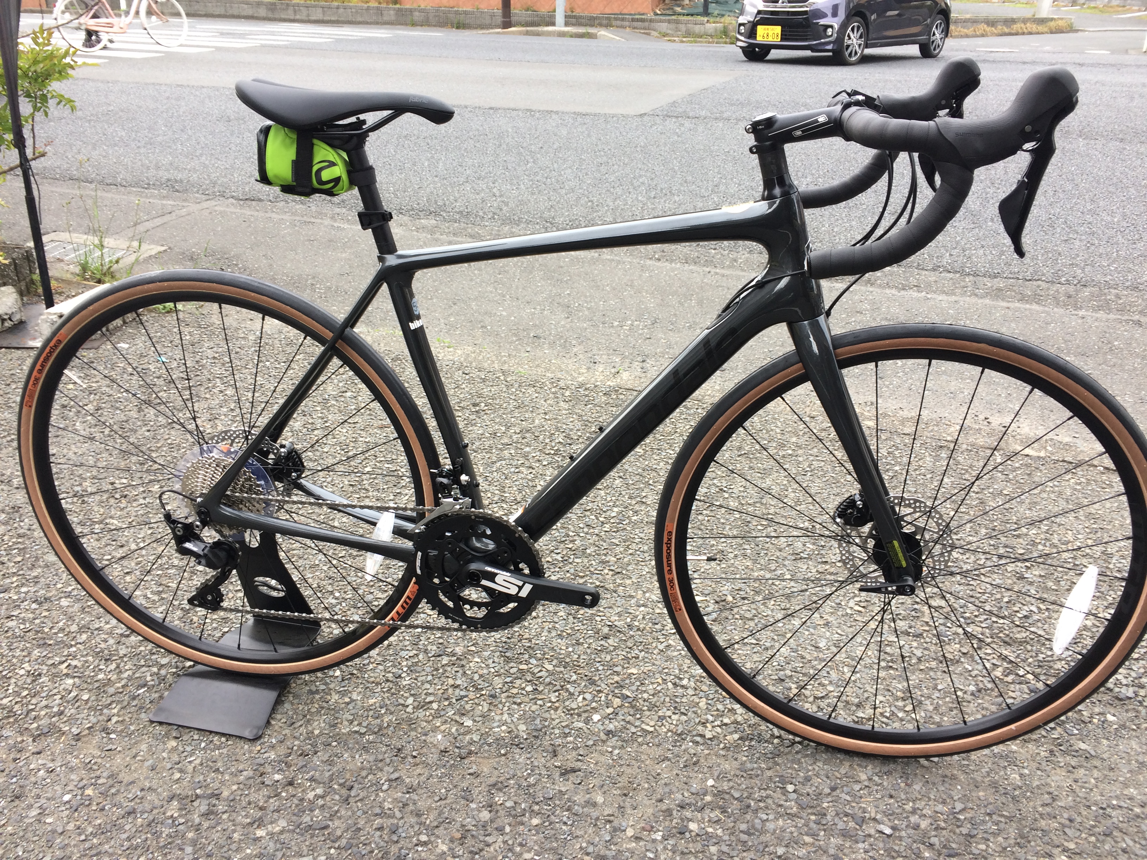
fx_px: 961
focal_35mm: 29
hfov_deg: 61.7
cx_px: 574
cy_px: 430
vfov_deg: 48.2
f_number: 2.2
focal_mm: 4.15
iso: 32
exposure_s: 1/60
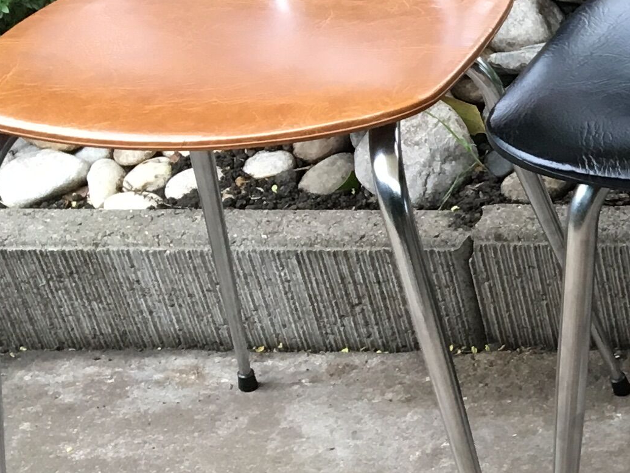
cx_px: 1097
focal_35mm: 113
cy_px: 244
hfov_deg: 15.3
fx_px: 2056
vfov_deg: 13.1
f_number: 2.2
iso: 50
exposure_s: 1/33
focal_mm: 4.15
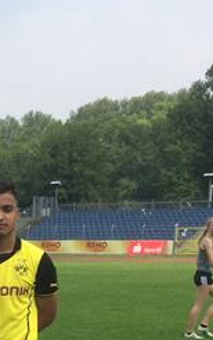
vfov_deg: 19.7
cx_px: -201
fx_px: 928
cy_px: 395
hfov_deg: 11.8
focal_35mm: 100
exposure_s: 1/2053
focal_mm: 4.15
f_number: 2.2
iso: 32
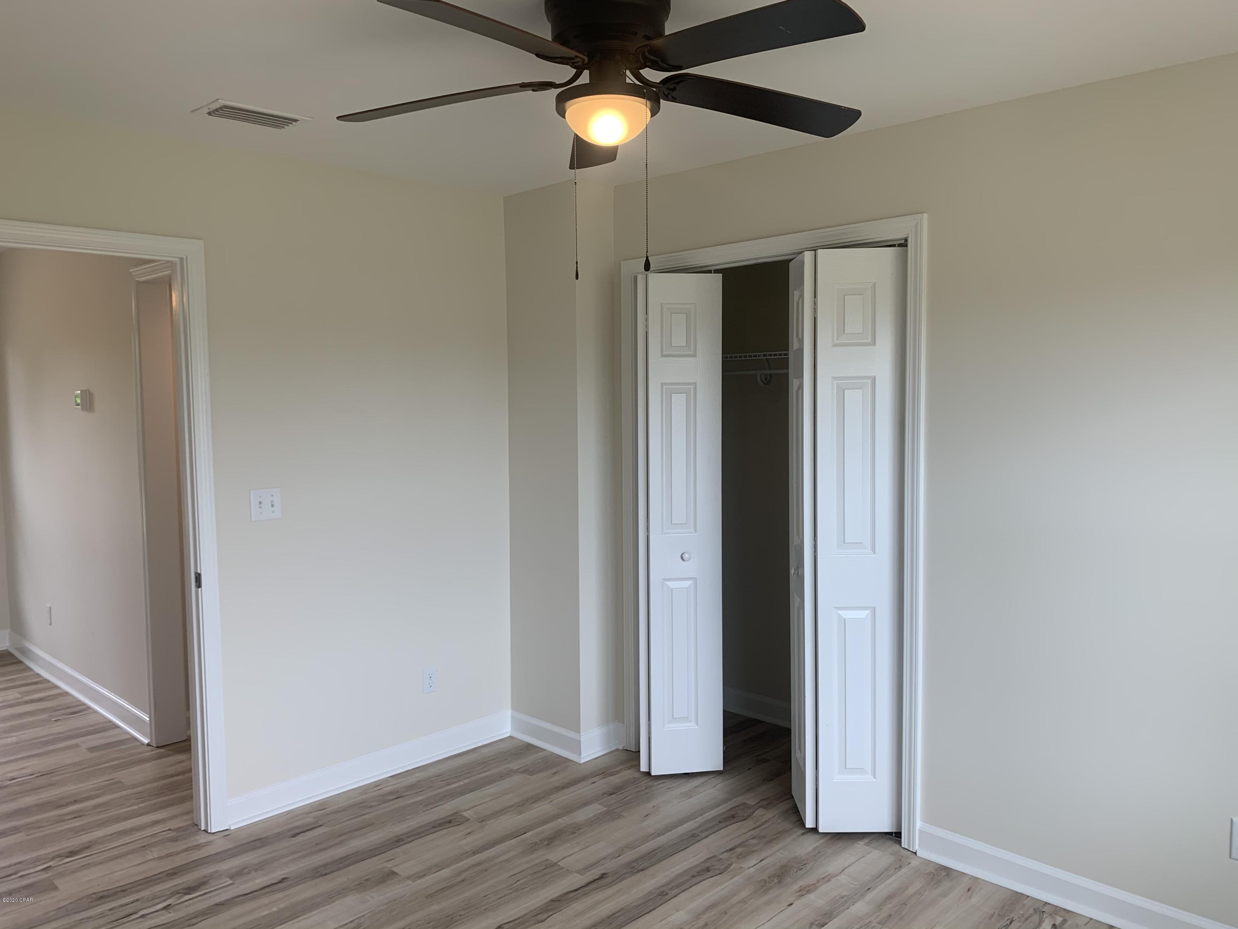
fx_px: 930
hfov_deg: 67.3
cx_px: 619
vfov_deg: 53.1
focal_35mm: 26
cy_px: 464
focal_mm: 4.25
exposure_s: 1/121
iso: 32
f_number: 1.8
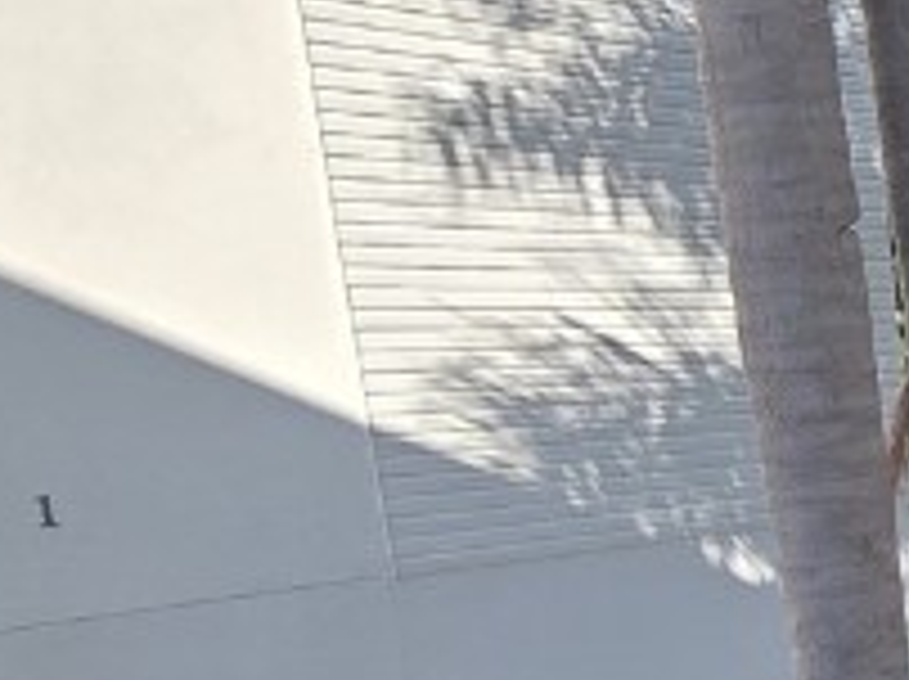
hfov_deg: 21.9
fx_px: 1731
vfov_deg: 20.3
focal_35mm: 66
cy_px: 892
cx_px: 1516
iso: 50
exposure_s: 1/1050
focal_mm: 2.2
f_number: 2.2
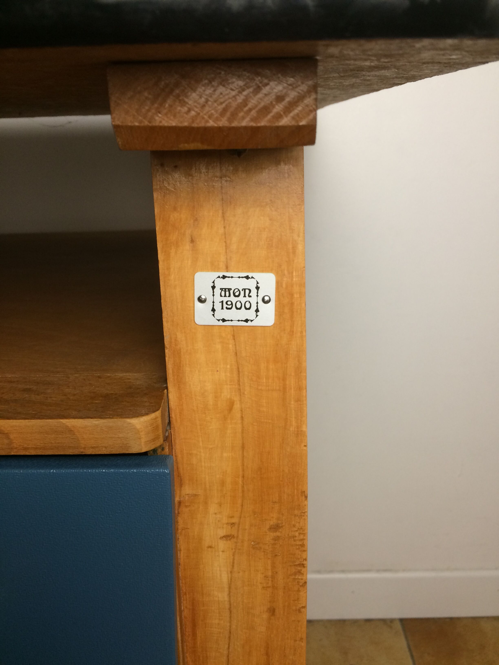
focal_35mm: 29
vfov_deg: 61.7
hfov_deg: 48.2
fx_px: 557
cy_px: 332
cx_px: 250
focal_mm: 4.15
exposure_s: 1/33
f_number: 2.2
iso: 64
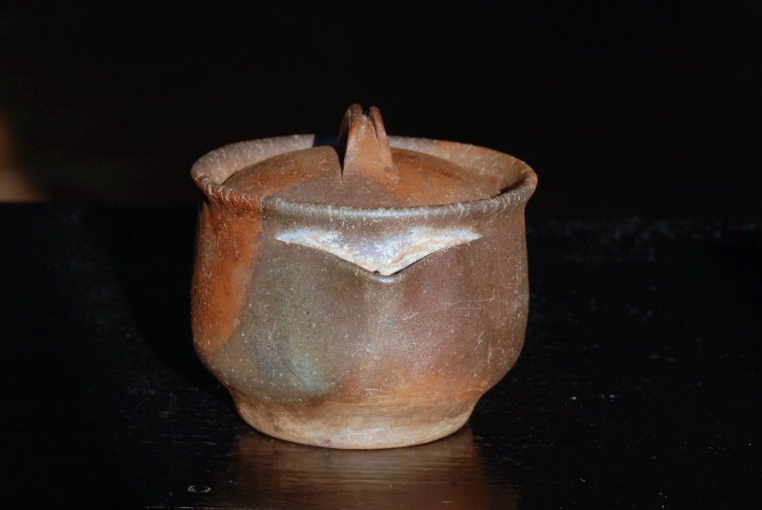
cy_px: 235
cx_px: 382
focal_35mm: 171
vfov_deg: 8.1
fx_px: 3614
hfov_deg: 12.0
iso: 400
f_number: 16
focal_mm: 105
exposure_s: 1/80
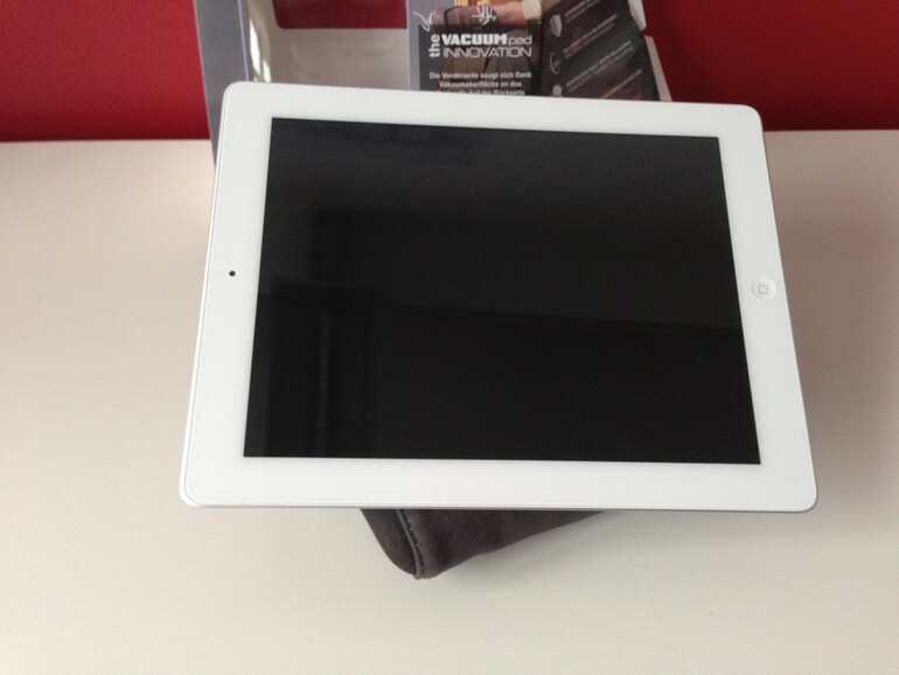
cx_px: 450
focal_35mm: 33
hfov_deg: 55.3
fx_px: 857
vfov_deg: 43.0
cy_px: 338
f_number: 2.4
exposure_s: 1/20
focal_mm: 4.13
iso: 200
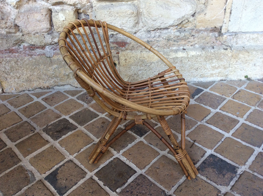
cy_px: 98
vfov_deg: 44.1
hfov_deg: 56.9
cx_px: 132
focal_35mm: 32
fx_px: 243
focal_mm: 3.3
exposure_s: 1/100
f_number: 2.4
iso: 40
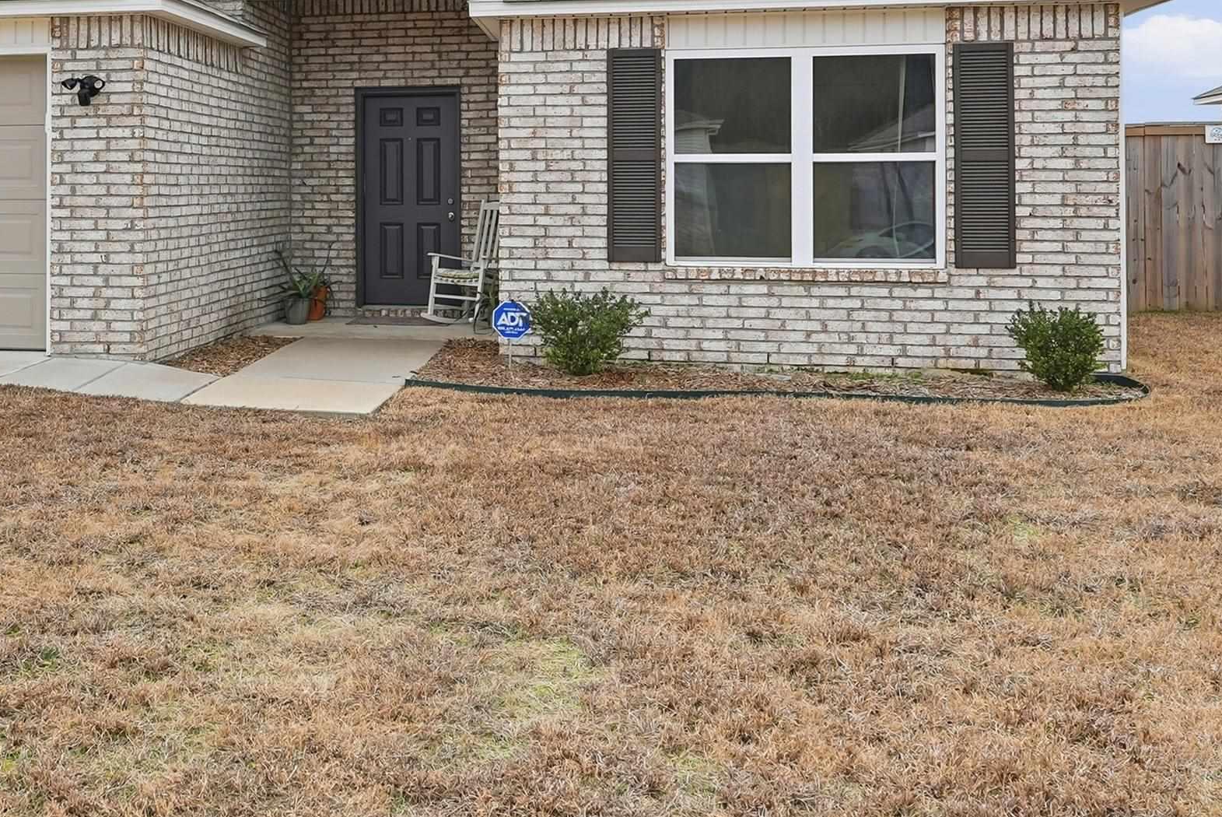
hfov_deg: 44.4
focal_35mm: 42
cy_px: 169
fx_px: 1427
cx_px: 264
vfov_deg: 31.2
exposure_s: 1/1000
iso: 250
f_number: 9
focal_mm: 22
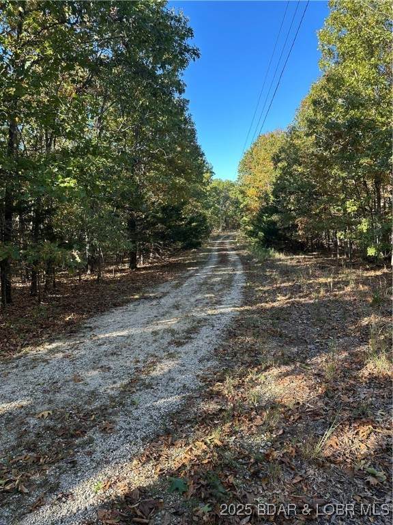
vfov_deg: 71.6
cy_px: 262
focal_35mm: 24
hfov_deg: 56.8
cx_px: 196
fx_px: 363
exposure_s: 1/460
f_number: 1.78
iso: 80
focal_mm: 6.86
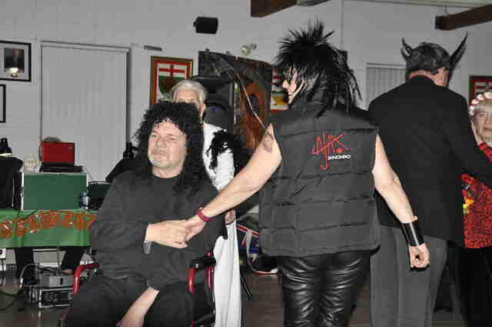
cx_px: 246
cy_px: 164
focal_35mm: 68
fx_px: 921
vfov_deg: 20.1
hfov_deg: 29.9
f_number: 6.3
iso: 1400
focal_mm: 45
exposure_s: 1/60
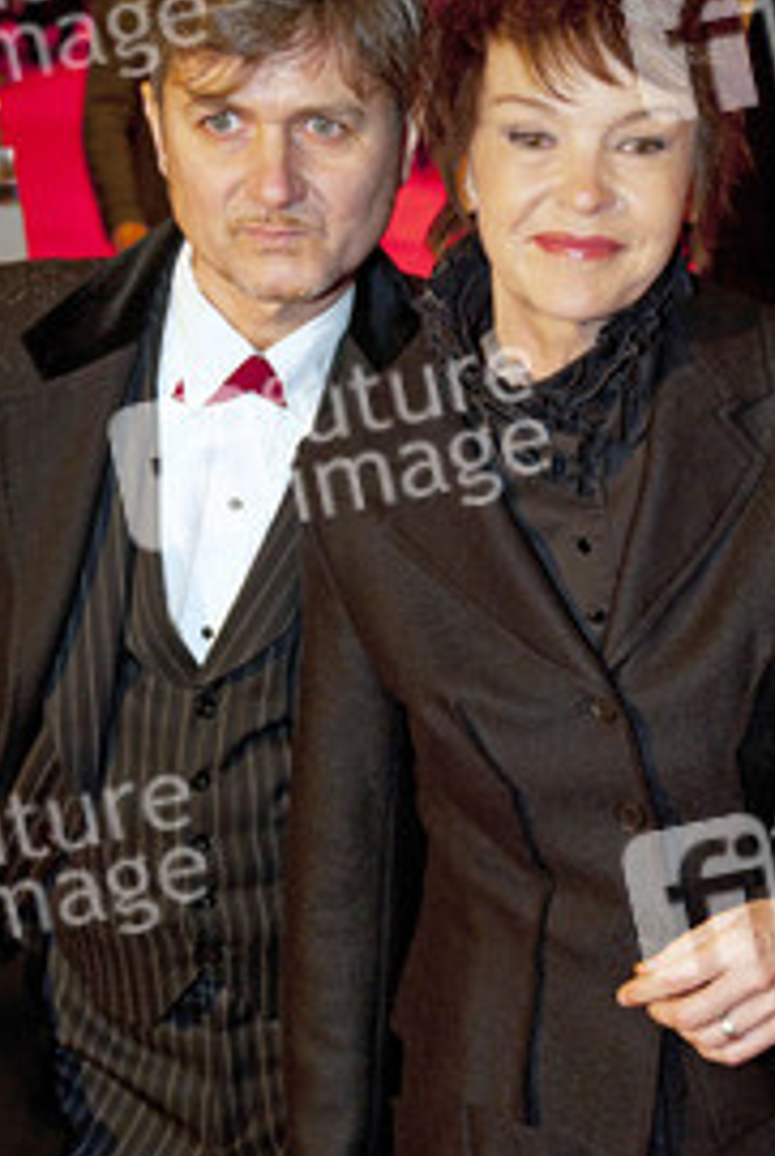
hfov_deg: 19.2
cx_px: 456
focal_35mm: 71
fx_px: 2284
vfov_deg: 28.4
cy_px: 664
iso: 1600
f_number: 4.5
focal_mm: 48
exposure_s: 1/250
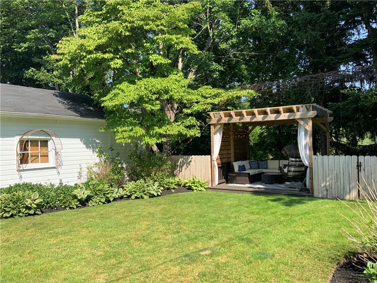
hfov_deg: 61.7
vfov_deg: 48.2
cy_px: 142
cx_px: 188
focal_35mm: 29
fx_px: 316
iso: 16
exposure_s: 1/898
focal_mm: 3
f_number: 1.8
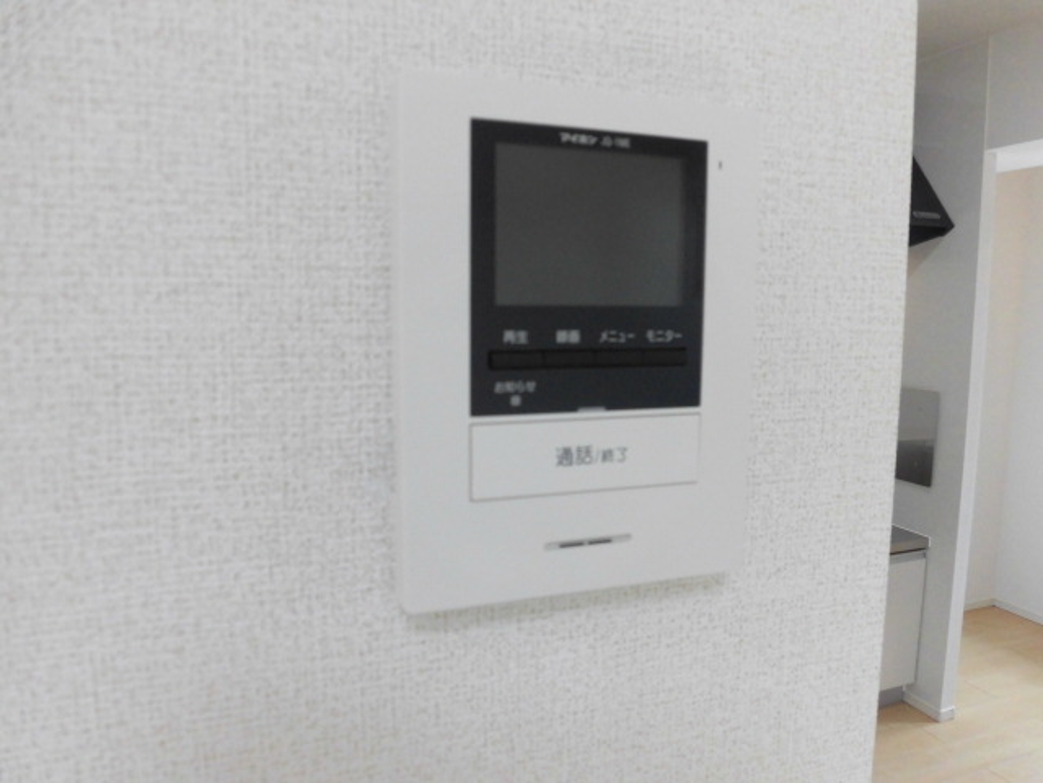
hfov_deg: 71.6
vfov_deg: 56.8
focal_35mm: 24
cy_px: 392
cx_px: 522
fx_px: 723
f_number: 3.1
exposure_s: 1/60
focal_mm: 4.3
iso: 160
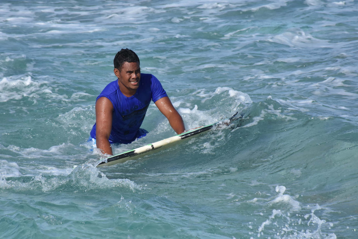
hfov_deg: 8.0
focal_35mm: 256
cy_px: 118
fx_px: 2546
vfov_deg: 5.4
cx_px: 165
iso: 800
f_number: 8
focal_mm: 140
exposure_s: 1/4000
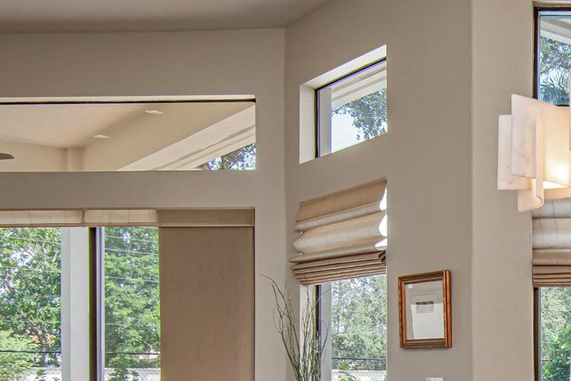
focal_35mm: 65
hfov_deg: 28.2
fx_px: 1035
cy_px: 380
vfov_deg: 20.2
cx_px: 622
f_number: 5.6
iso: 280
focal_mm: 17
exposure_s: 1/125
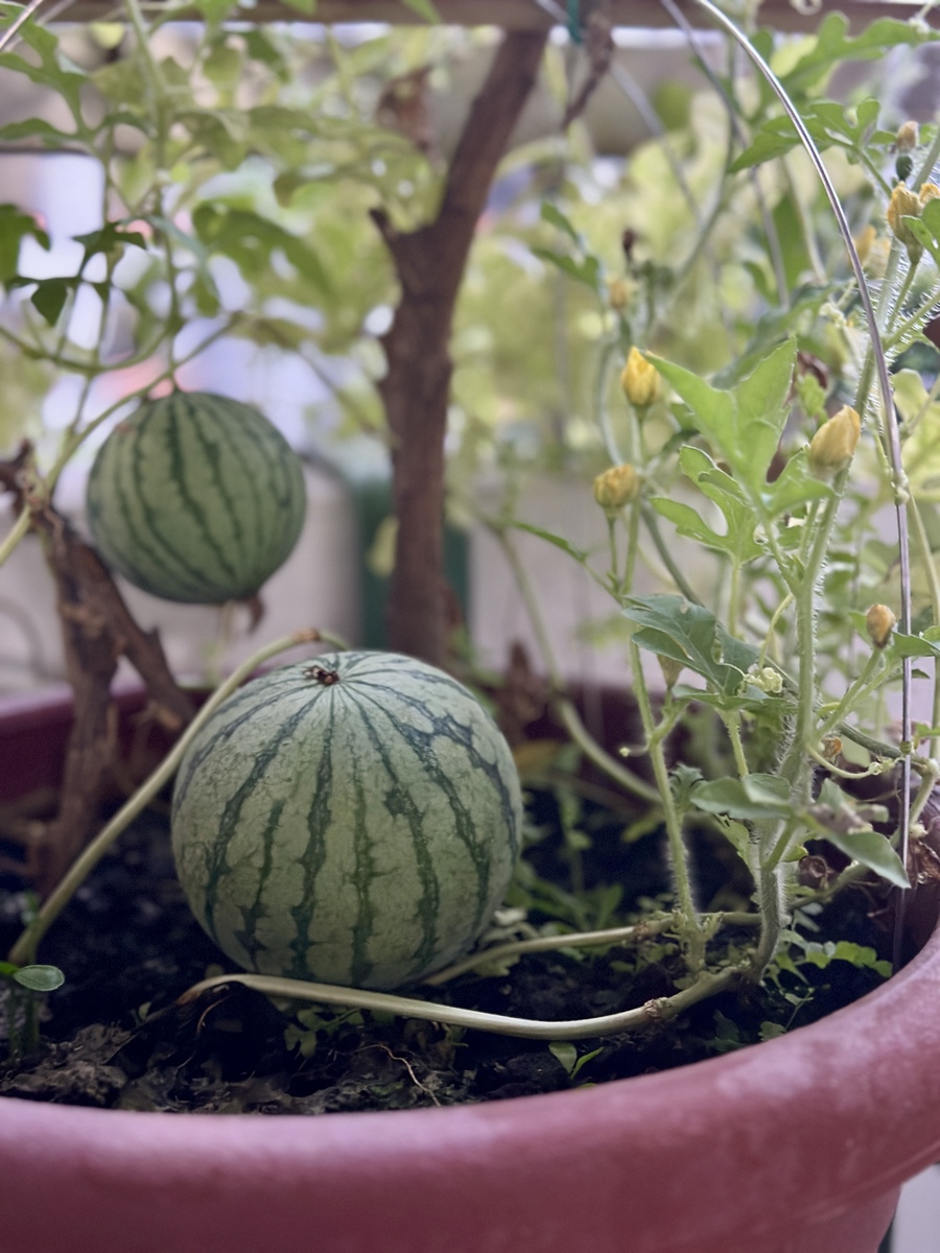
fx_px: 1738
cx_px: 470
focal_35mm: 48
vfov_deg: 39.7
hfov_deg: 30.3
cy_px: 626
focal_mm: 6.86
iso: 640
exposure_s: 1/25
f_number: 1.78
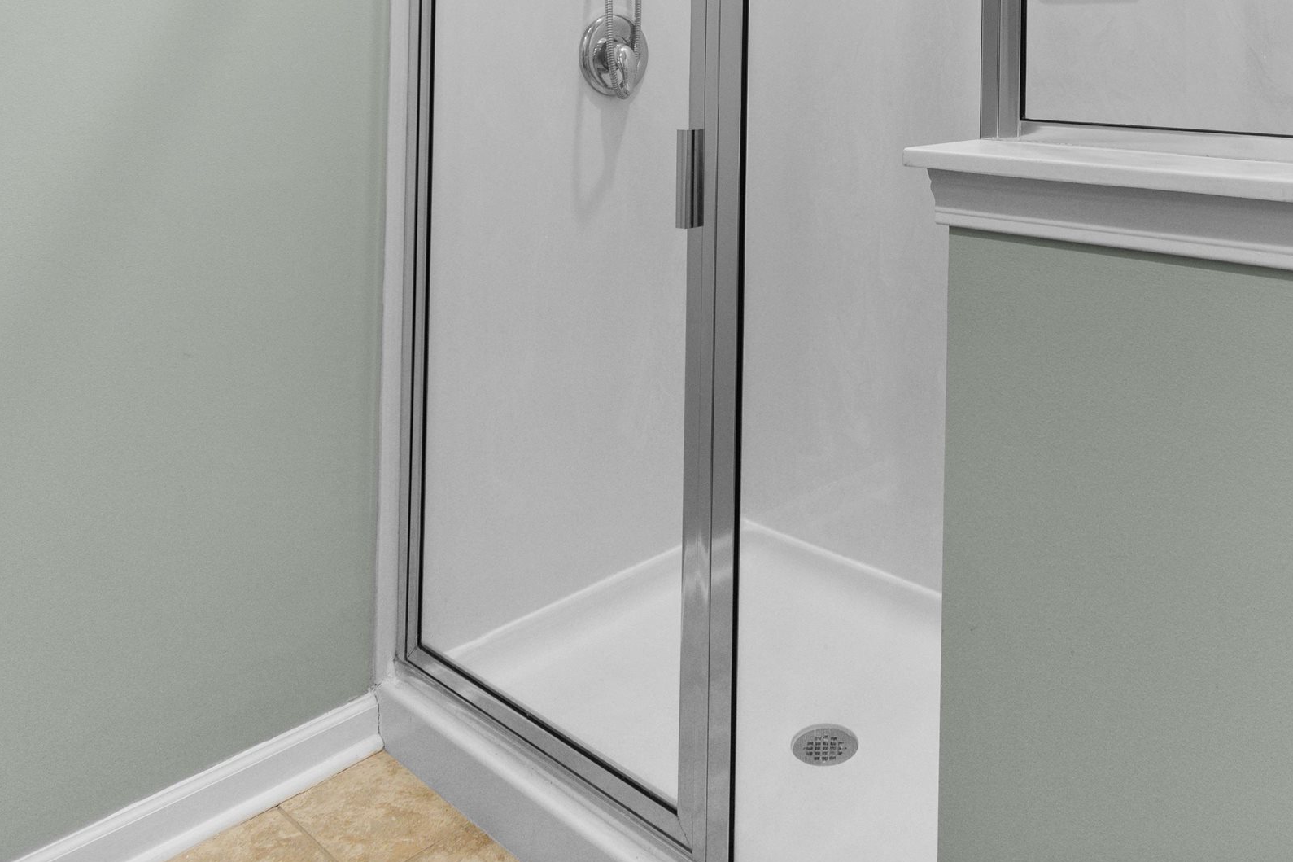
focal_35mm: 29
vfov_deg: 40.5
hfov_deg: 61.6
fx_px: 1041
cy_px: 39
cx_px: 897
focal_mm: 10
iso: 100
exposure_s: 1/10
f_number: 4.5
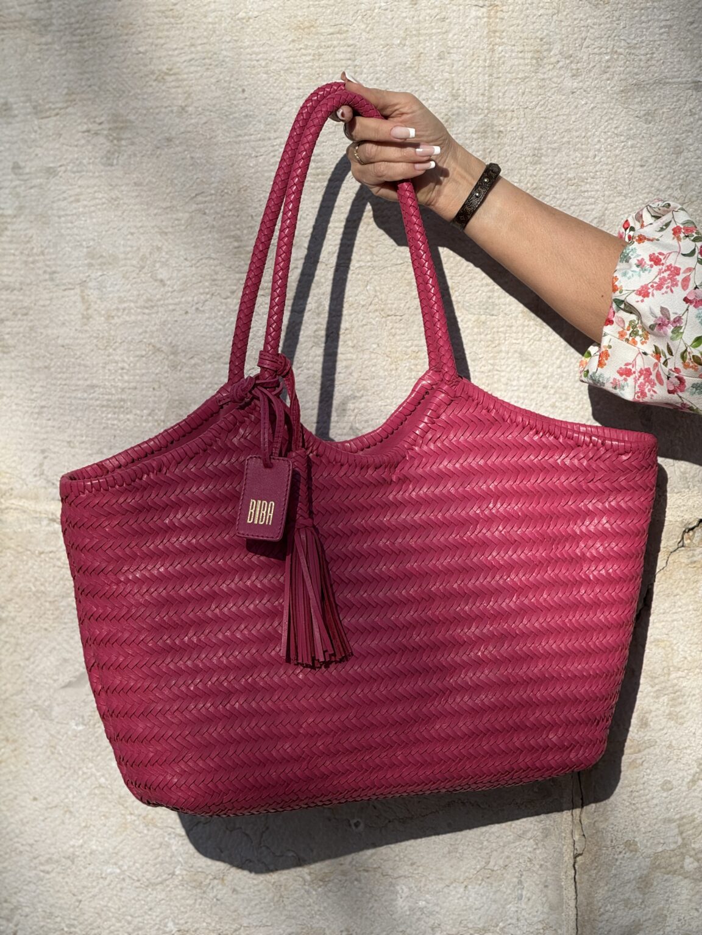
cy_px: 468
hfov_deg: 12.3
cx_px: 351
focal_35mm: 120
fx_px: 3245
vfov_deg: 16.4
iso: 50
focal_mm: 15.66
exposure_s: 1/1689
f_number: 2.8
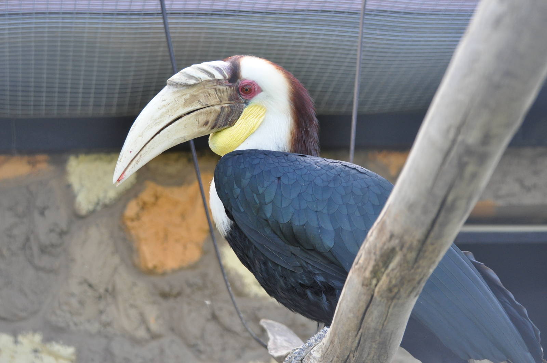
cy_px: 182
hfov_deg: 19.5
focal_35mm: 105
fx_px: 1594
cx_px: 274
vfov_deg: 13.0
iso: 800
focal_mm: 70
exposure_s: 1/250
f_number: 4.5
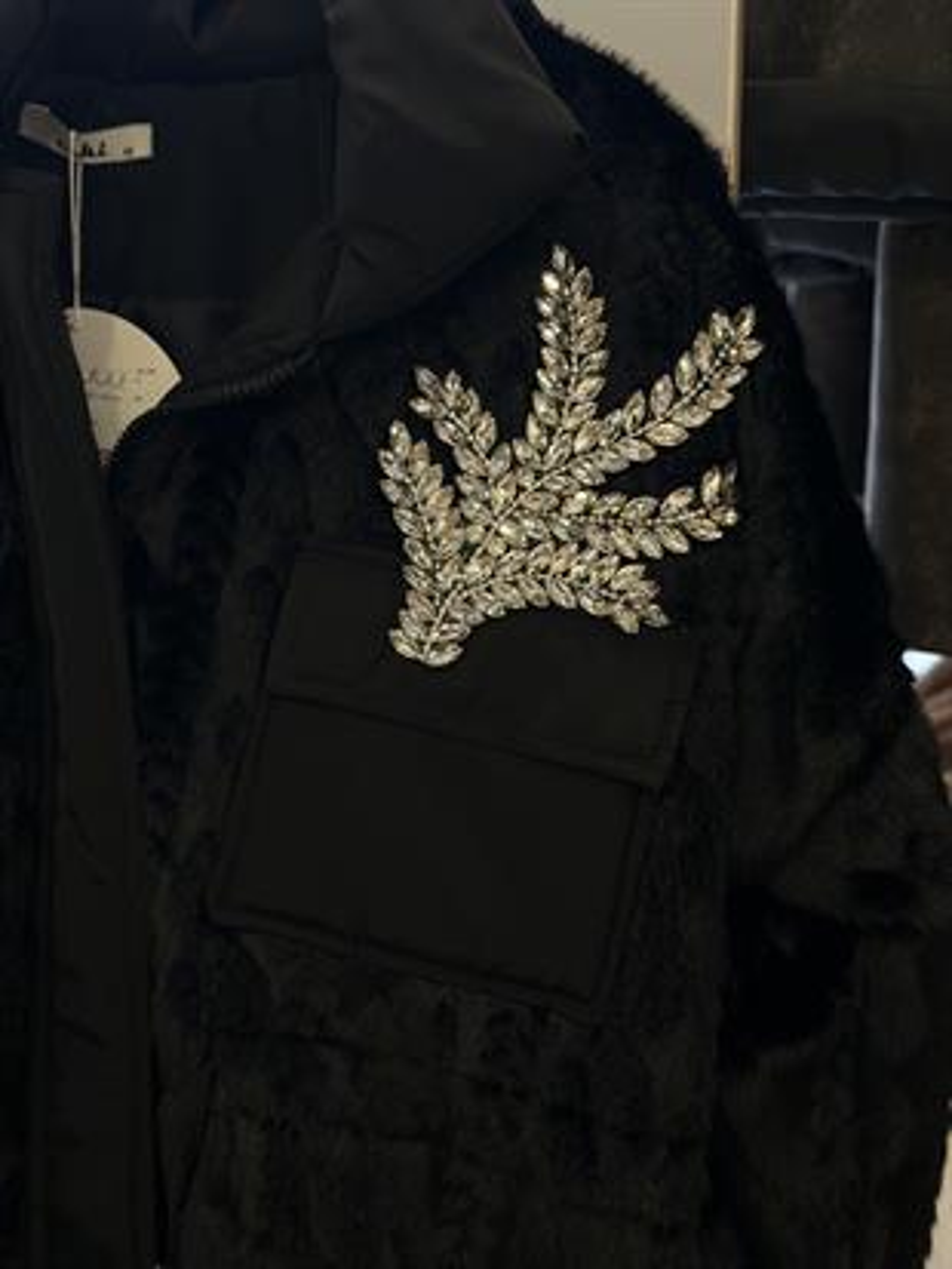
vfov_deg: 39.6
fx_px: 1759
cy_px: 634
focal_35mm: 48
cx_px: 476
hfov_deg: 30.3
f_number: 1.78
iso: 125
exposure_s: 1/108
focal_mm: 6.86
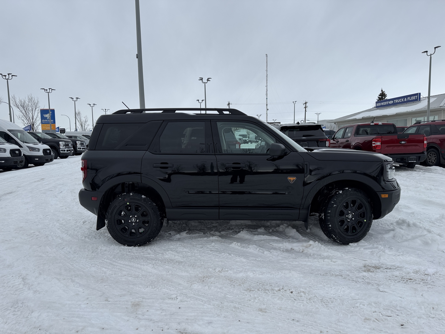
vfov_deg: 56.8
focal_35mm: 24
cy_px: 167
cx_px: 222
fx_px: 309
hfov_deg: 71.6
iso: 80
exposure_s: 1/2041
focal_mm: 6.76
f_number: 1.78
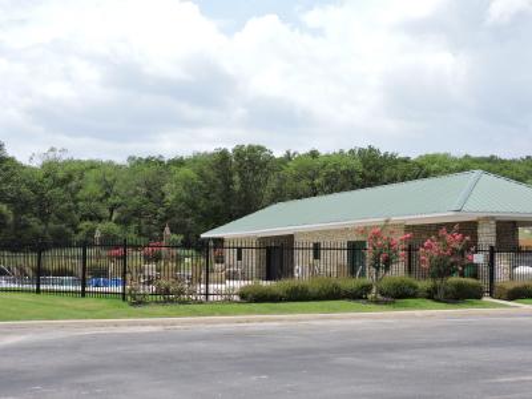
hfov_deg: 34.9
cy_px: 200
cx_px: 266
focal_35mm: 55
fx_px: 845
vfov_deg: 26.6
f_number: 3.7
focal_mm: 9.8
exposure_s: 1/1000
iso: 100
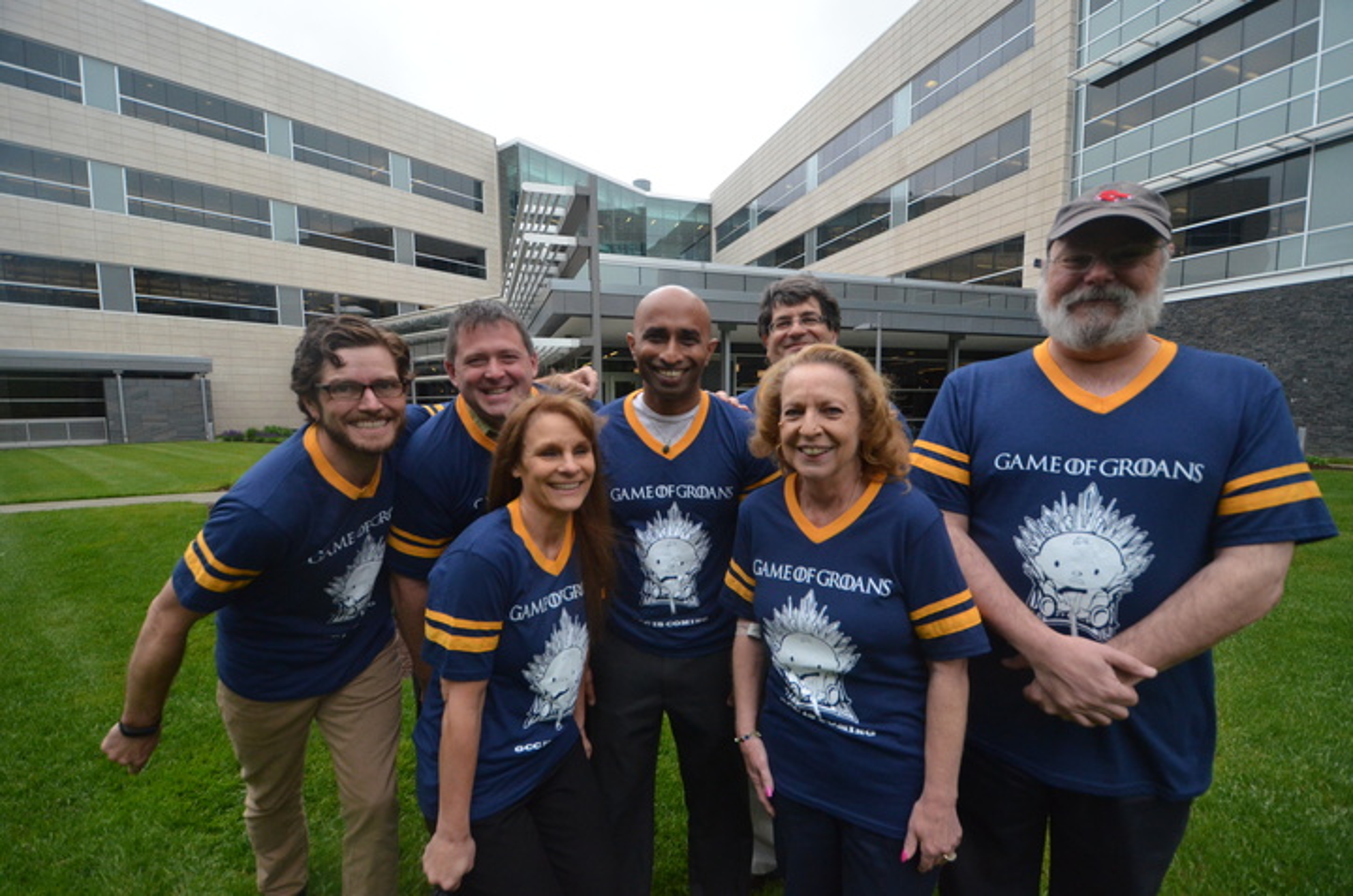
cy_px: 448
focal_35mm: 15
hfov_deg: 100.5
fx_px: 563
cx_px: 676
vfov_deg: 77.1
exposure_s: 1/1600
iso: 1600
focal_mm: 10
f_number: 4.5
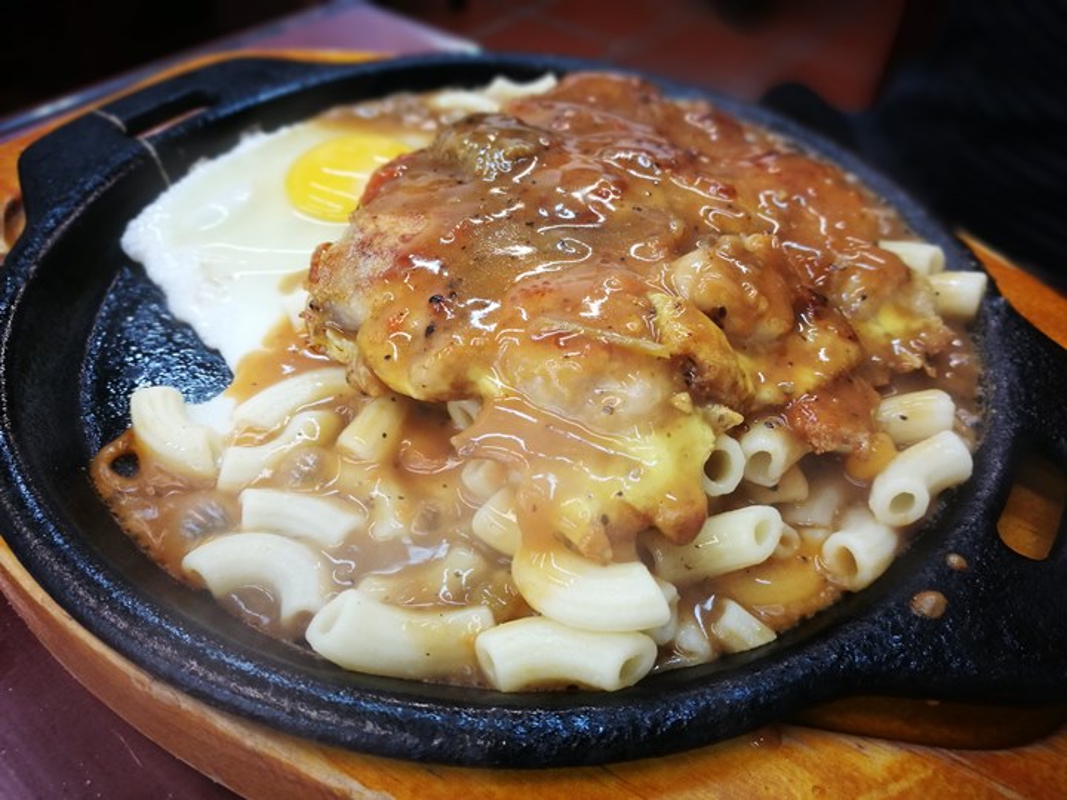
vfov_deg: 51.4
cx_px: 534
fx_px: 832
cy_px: 400
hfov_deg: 65.3
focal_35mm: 27
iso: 200
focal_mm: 4.5
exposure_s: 1/60
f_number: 4
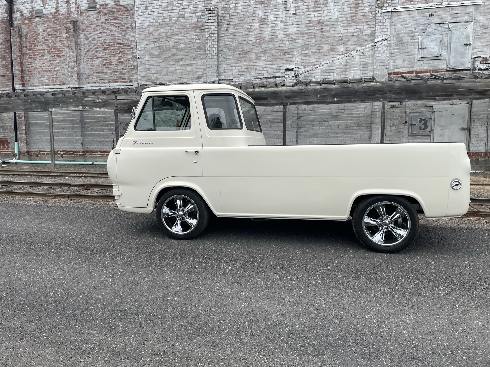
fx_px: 368
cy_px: 184
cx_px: 245
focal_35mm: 26
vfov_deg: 53.1
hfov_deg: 67.3
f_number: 1.6
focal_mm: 4.2
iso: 32
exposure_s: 1/2747
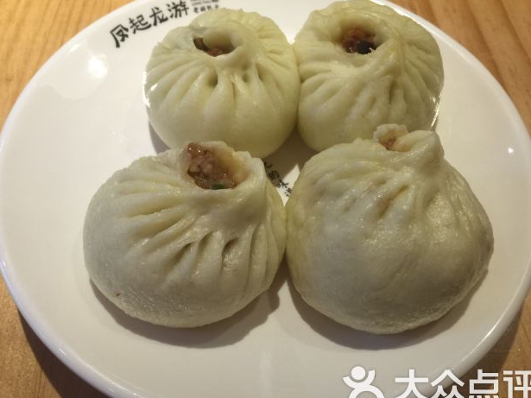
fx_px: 506
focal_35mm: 33
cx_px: 257
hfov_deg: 55.4
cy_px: 205
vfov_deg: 42.9
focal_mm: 4.15
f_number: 2.2
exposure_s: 1/15
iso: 32
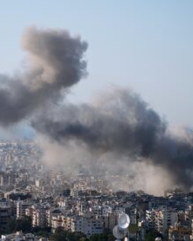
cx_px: 80
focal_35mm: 142
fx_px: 1015
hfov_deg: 10.9
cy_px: 120
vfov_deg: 13.6
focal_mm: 100
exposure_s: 1/500
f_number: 5
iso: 50
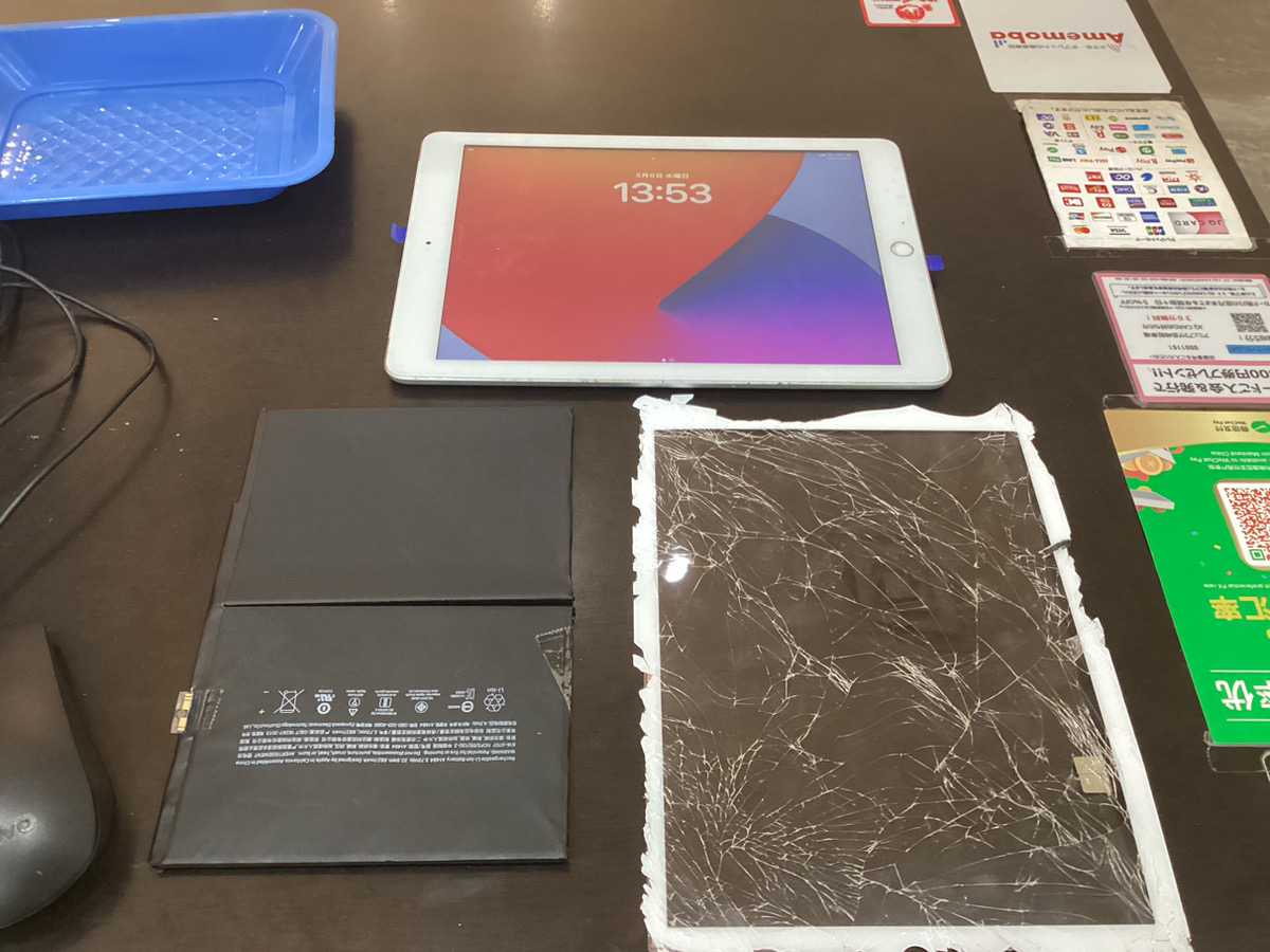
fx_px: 1137
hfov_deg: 58.4
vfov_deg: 45.4
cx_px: 635
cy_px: 476
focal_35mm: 31
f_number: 2.4
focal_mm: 3.3
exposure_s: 1/60
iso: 320
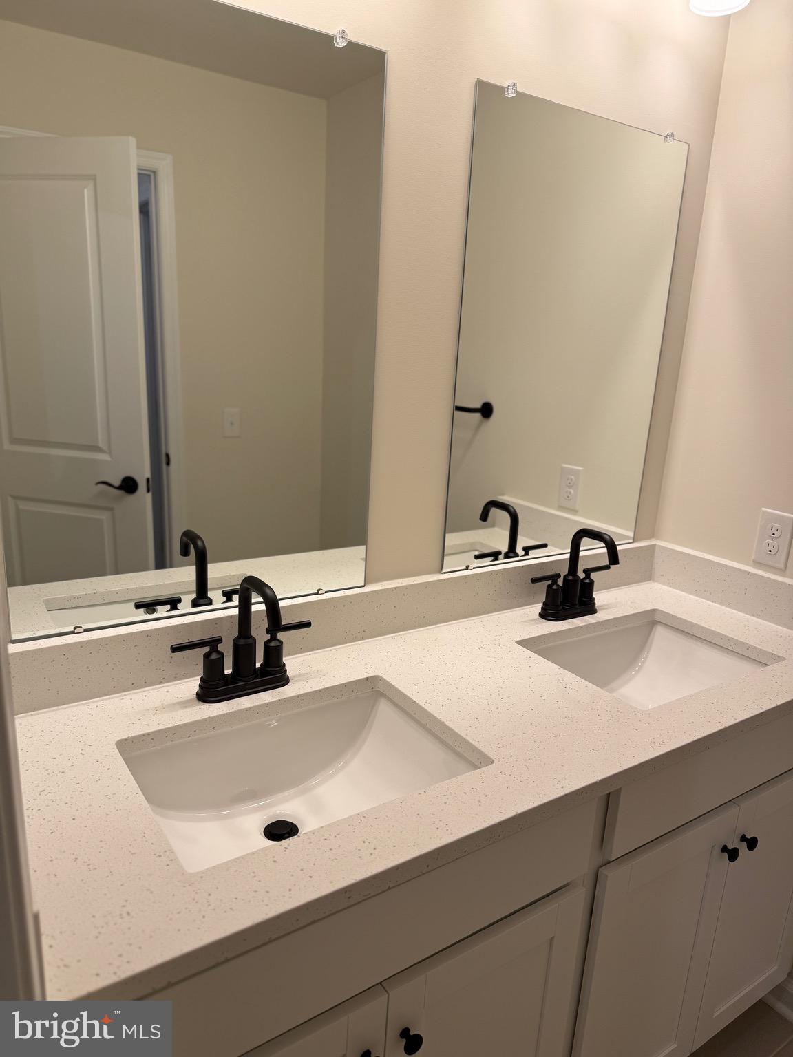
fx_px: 733
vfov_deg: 71.6
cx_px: 396
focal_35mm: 24
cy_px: 528
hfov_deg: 56.8
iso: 64
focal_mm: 6.76
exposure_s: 1/215
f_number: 1.78
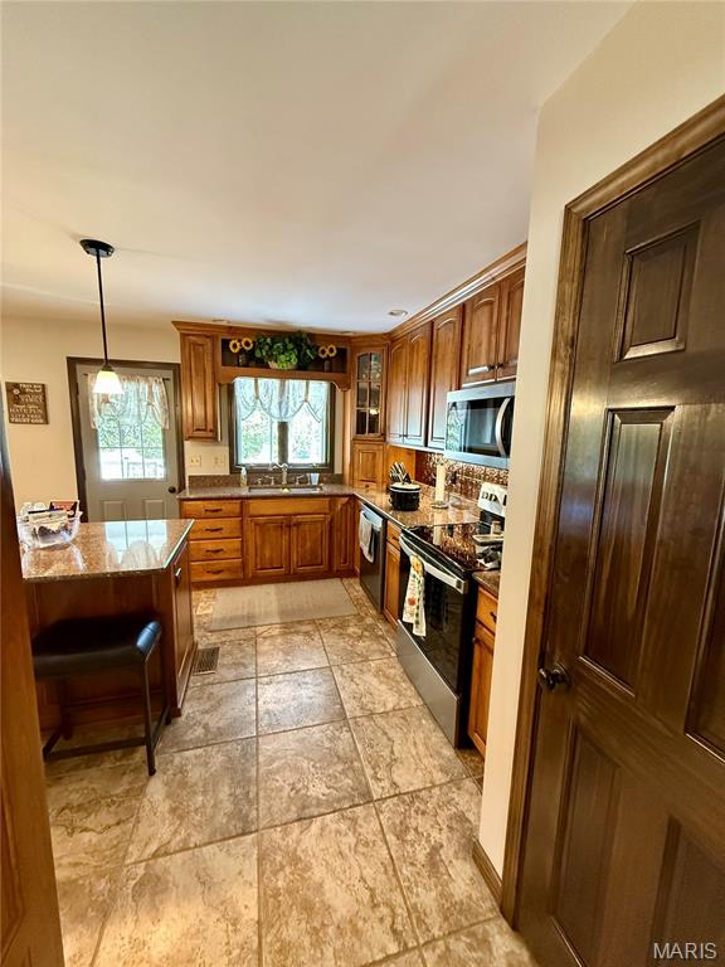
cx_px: 362
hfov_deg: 85.7
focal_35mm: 14
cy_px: 484
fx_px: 391
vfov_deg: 102.1
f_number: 2.2
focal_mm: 2.22
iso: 800
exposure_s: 1/60
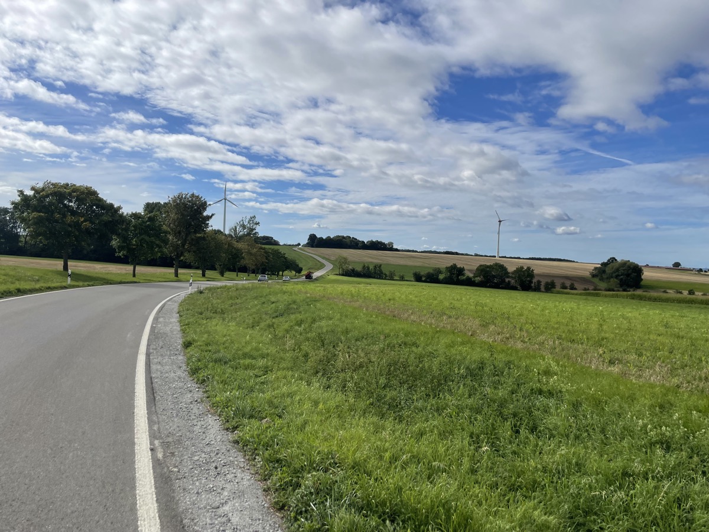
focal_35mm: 26
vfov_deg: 53.1
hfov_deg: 67.3
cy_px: 266
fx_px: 533
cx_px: 354
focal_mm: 4.2
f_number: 1.6
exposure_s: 1/8403
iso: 32
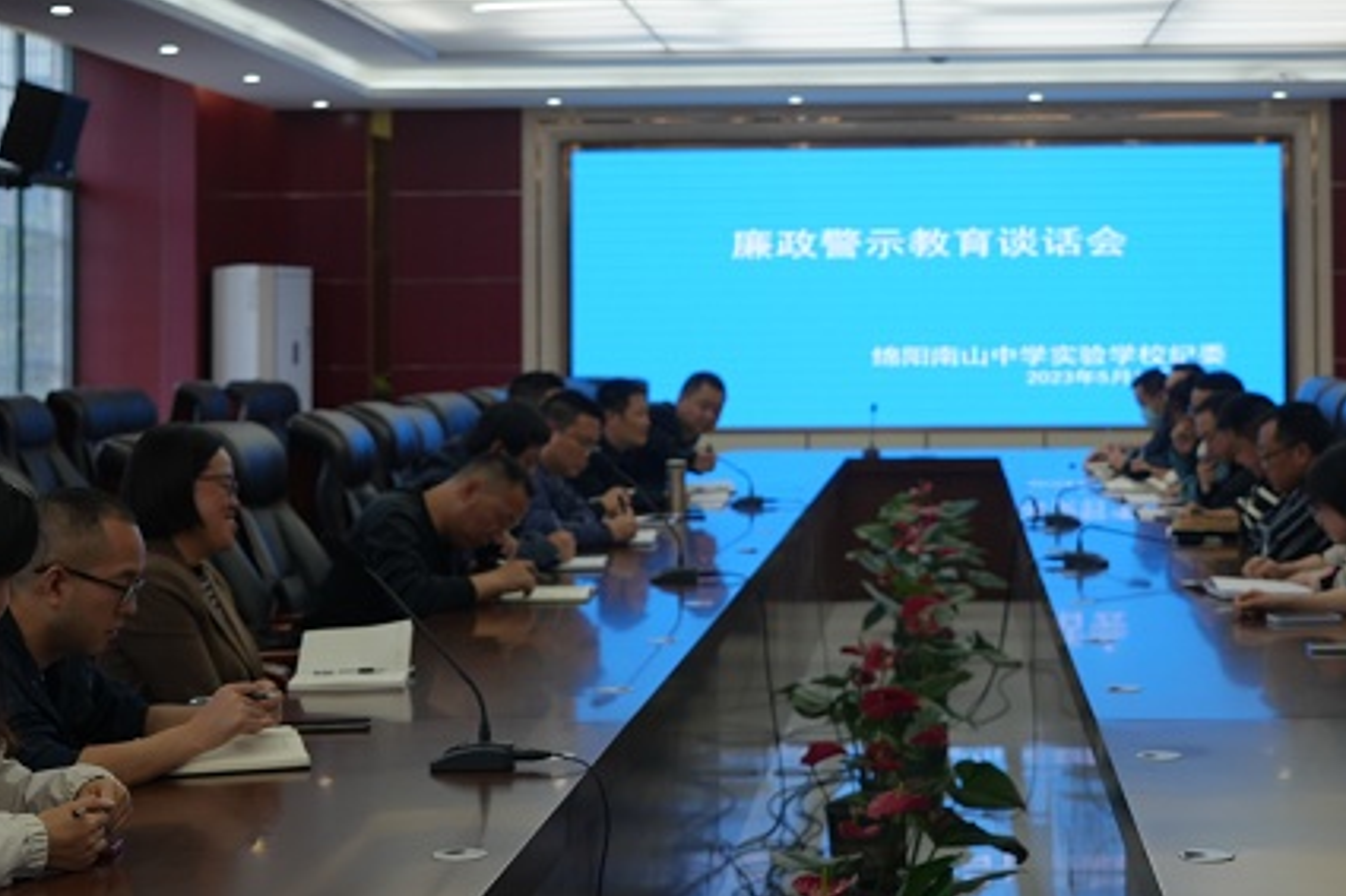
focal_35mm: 64
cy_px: 258
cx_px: 842
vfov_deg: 21.1
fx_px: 2392
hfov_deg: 31.3
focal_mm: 34
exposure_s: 1/160
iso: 500
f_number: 4
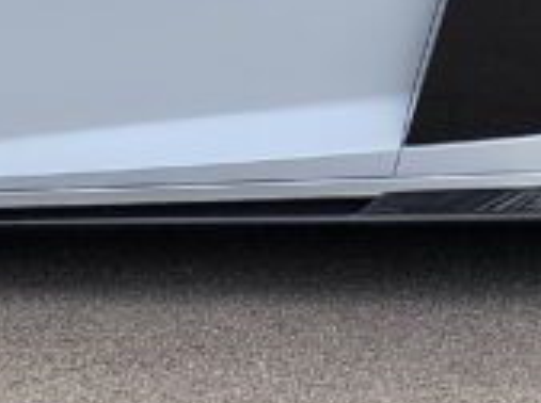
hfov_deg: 18.2
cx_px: 262
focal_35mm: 108
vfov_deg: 12.6
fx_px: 1684
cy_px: -296
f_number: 1.8
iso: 25
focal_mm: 4.25
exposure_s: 1/1032
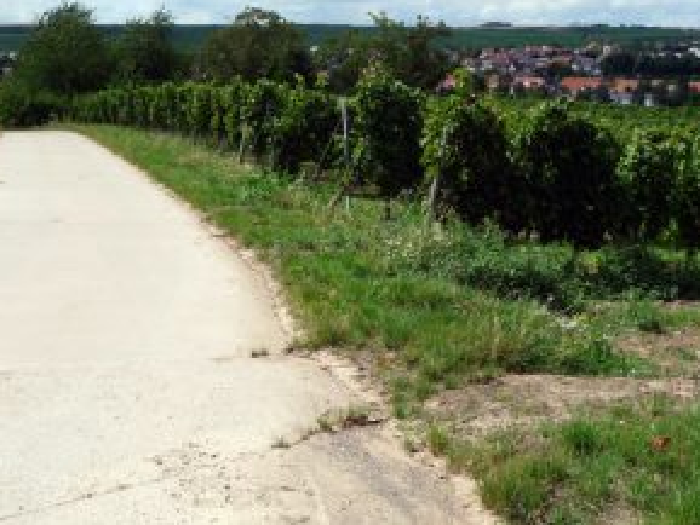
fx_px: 1032
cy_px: 201
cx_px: 339
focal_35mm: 51
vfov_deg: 28.5
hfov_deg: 37.5
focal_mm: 5
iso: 100
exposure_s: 1/250
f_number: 8
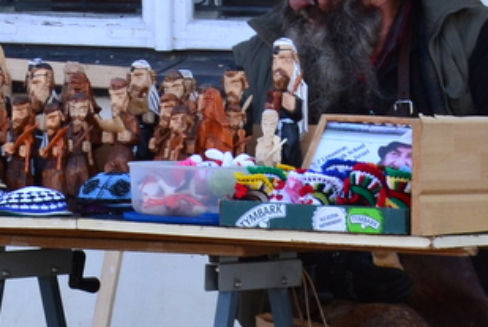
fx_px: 2895
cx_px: 332
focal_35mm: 213
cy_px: 281
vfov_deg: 6.5
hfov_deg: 9.6
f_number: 9
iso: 400
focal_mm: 55
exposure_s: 1/160
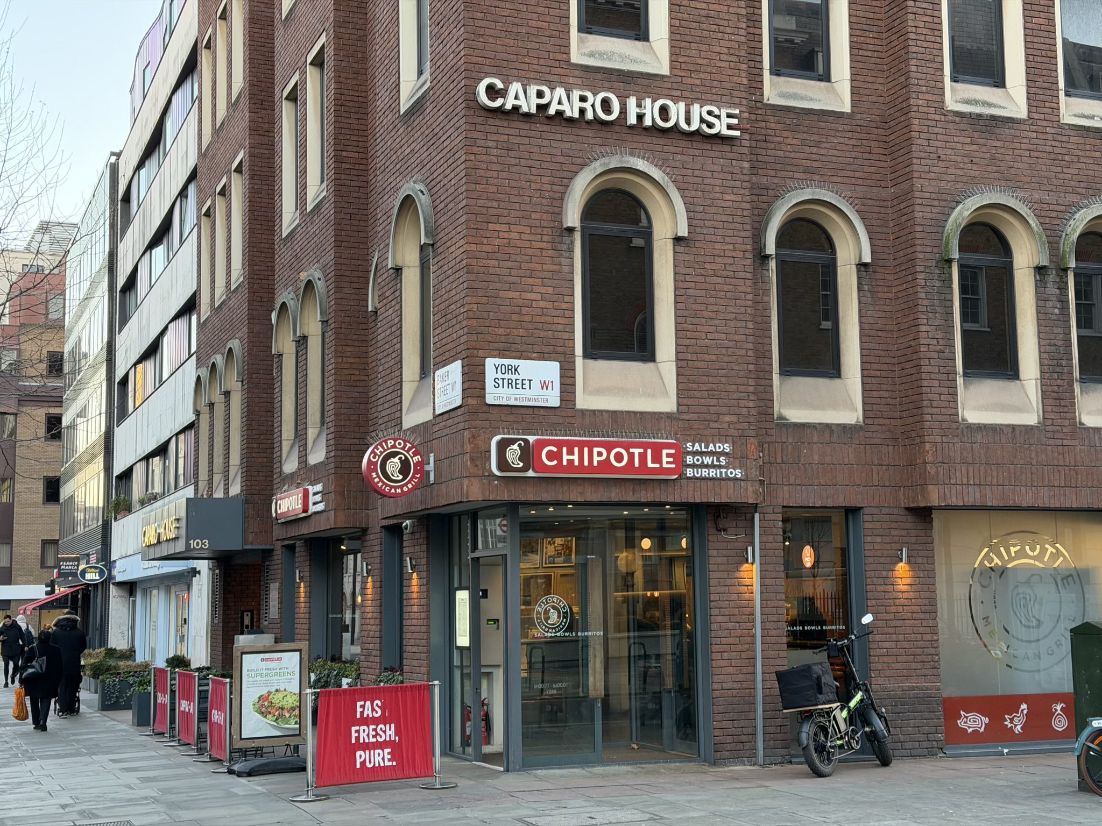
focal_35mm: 48
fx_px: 1528
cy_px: 413
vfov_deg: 30.3
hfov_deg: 39.7
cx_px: 551
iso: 160
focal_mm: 6.76
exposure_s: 1/124
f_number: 1.78
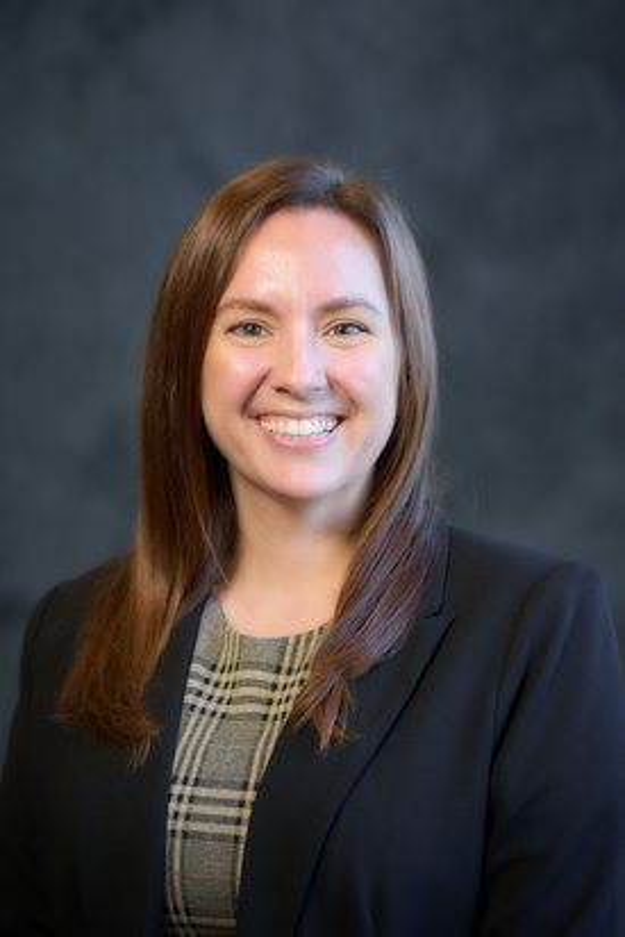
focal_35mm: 131
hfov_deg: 10.5
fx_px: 3408
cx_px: 312
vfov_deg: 15.6
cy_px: 468
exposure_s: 1/250
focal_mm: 131
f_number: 3.5
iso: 3200
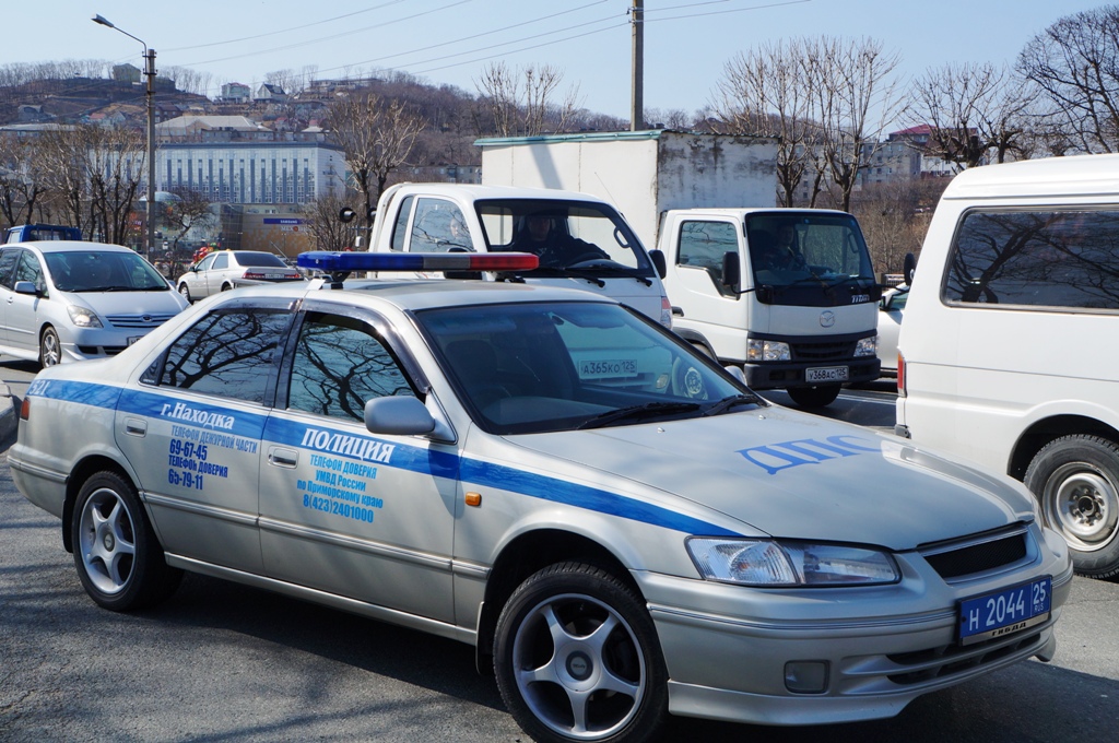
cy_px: 372
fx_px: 1537
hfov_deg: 40.0
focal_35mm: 50
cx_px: 560
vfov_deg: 27.2
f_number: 13
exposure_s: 1/400
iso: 200
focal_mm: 33
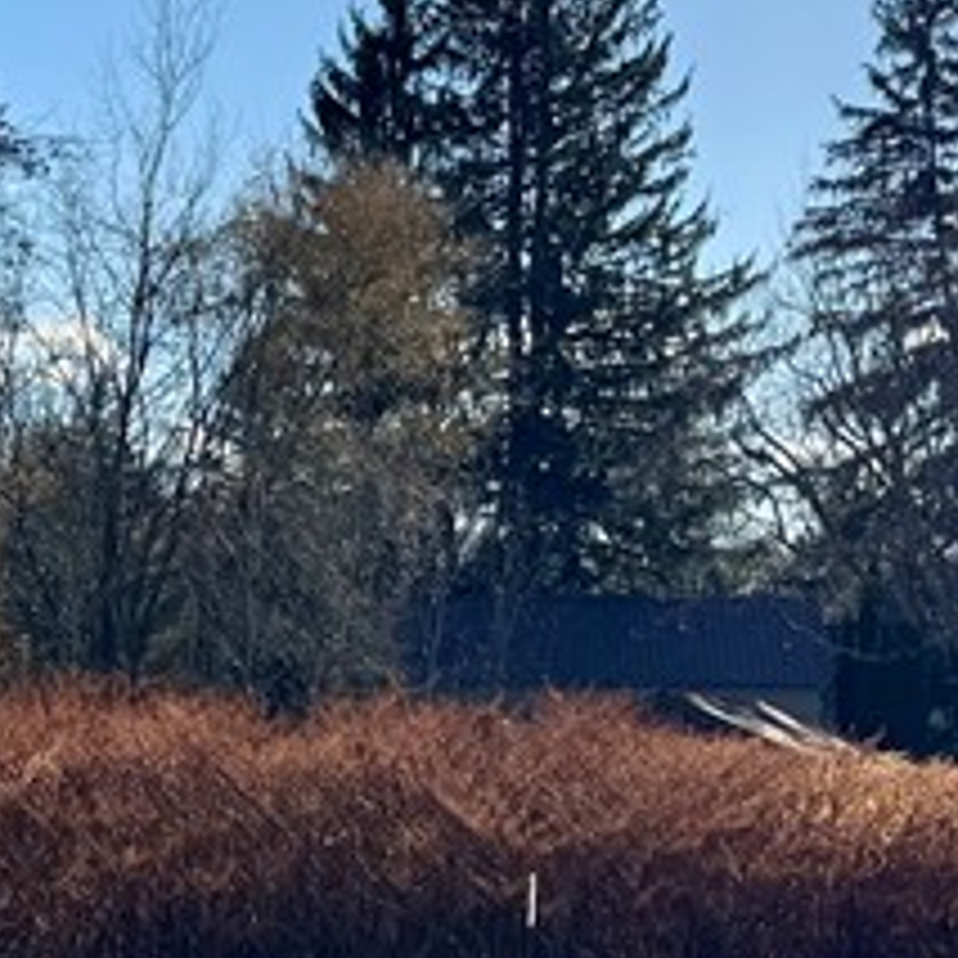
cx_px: -13
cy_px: 598
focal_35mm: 102
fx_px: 3194
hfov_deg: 16.7
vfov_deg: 17.0
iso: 80
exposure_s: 1/6410
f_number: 1.78
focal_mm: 6.76
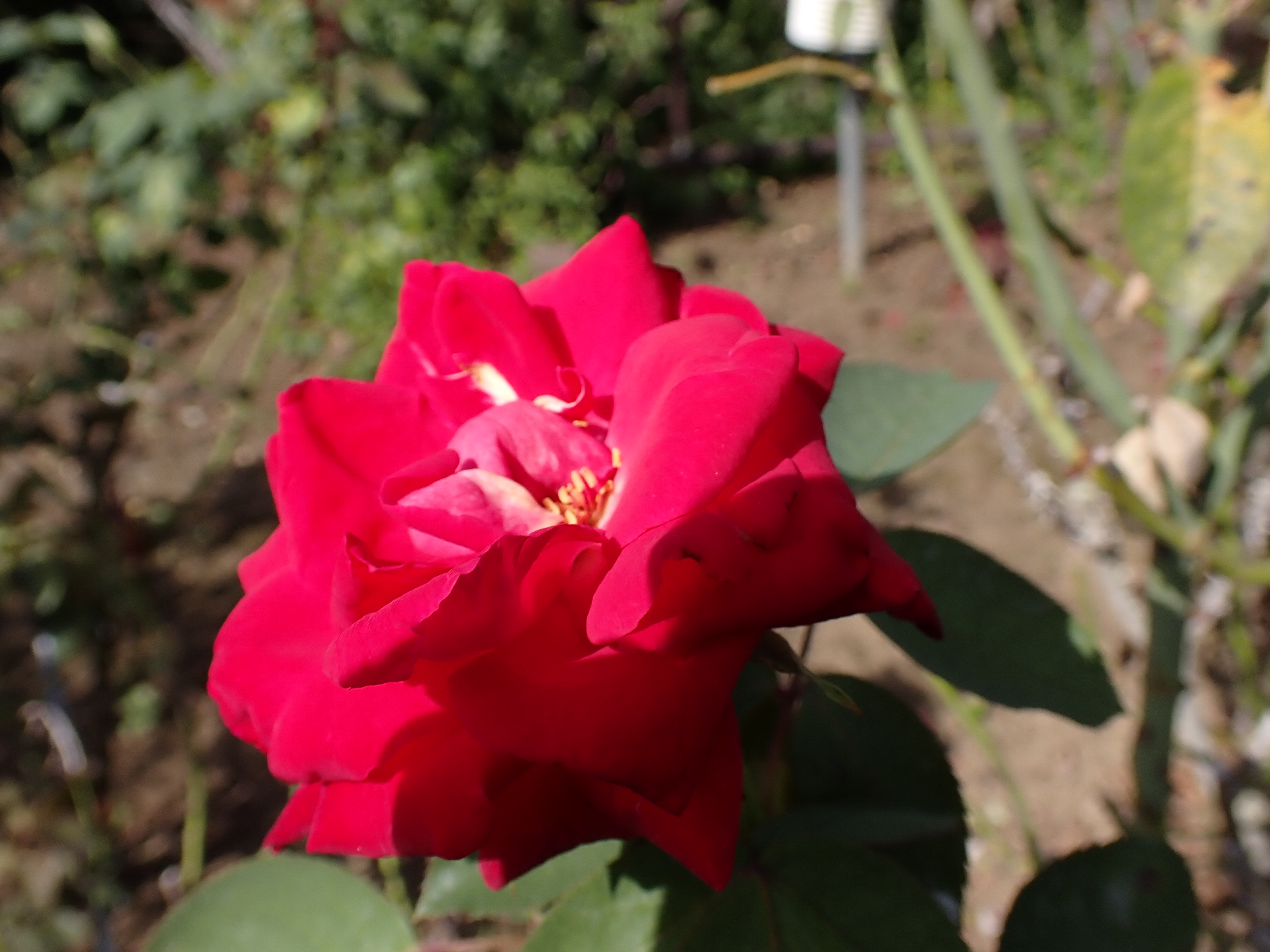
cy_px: 476
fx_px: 1101
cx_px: 635
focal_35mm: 30
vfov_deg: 46.8
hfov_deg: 60.0
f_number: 9
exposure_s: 1/160
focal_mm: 5.4
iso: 100
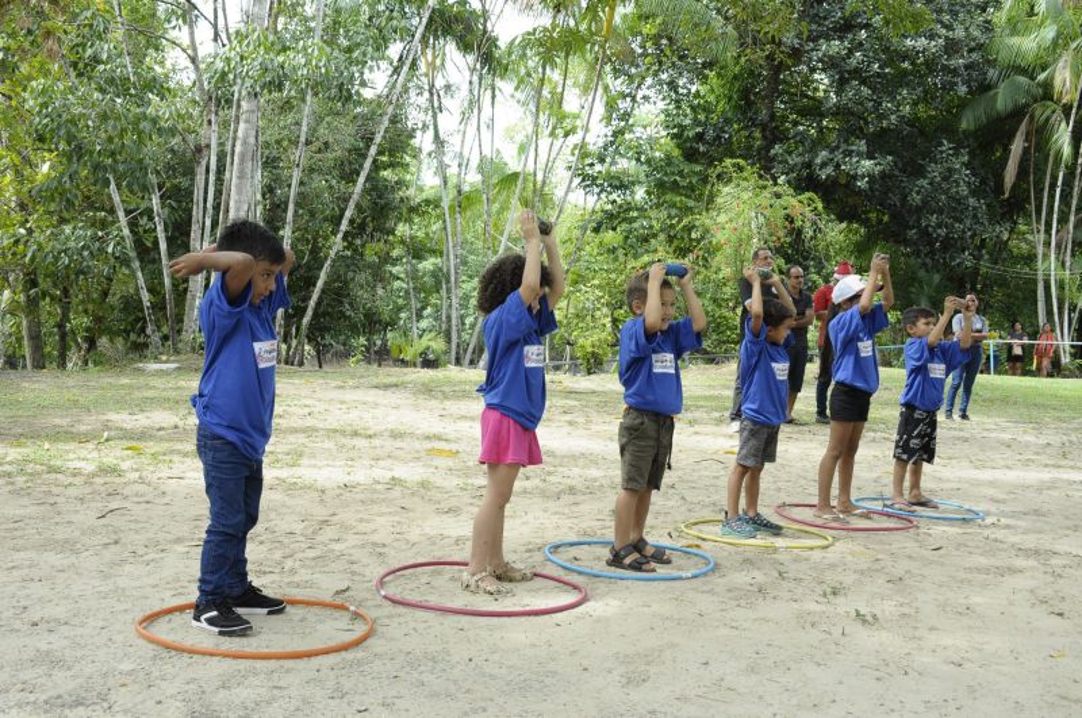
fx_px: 1080
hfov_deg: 53.2
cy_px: 359
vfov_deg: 36.8
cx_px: 541
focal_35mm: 36
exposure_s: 1/320
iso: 640
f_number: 9
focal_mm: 24
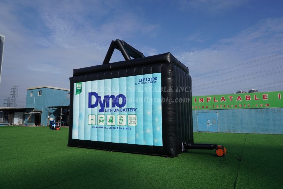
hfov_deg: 73.7
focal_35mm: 24
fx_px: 189
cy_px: 94
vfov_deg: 53.1
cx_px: 142
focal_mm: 16
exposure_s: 1/500
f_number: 8
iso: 100
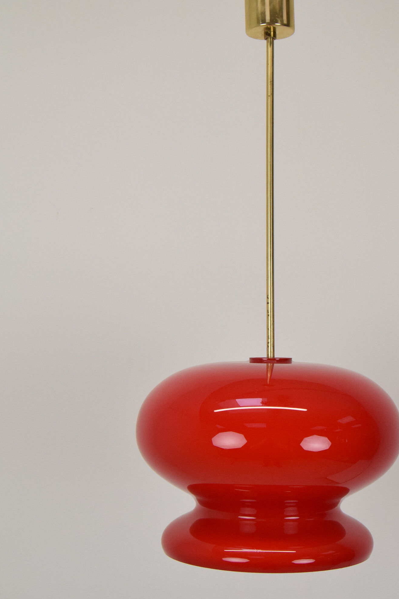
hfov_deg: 22.9
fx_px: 980
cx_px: 271
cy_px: 302
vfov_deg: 33.9
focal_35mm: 59
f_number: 9
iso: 1600
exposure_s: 1/320
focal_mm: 26
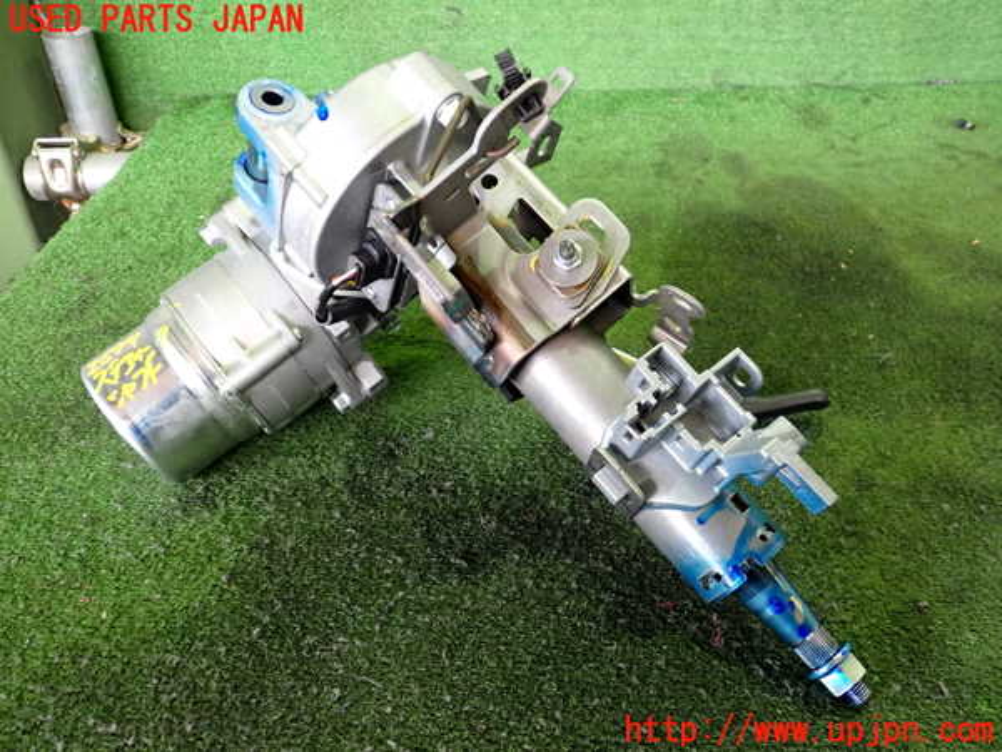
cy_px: 376
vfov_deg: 46.8
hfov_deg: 60.0
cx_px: 501
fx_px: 868
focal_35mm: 30
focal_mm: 5.4
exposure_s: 1/30
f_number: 2.3
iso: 320
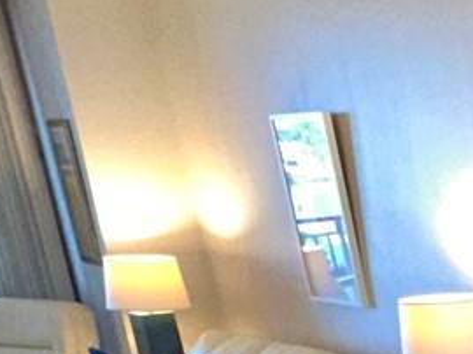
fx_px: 1133
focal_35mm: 83
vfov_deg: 15.5
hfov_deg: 16.7
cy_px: 617
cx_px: 983
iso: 400
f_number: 2.2
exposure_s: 1/120
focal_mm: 2.22
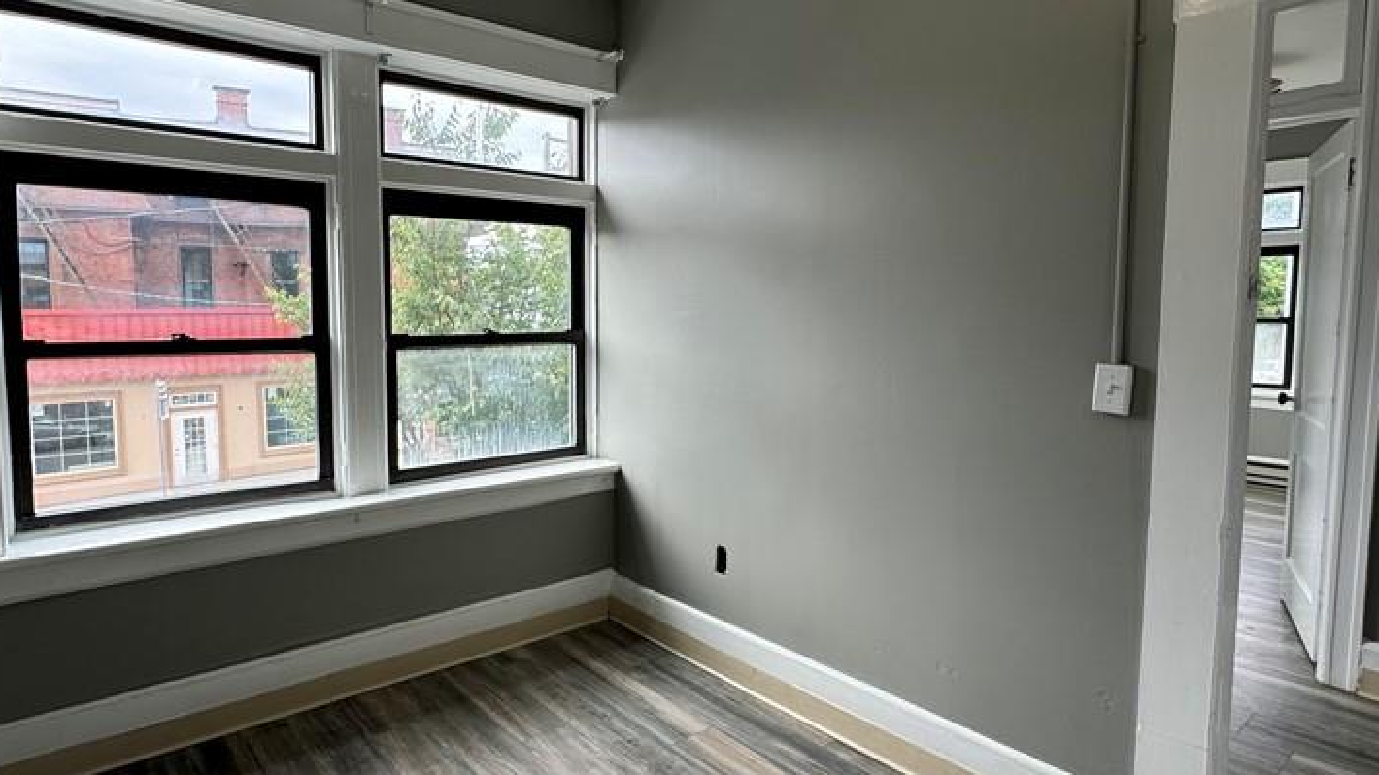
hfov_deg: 81.0
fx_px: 804
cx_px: 625
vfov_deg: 51.4
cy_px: 373
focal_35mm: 22
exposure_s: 1/183
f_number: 2.2
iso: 40
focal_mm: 2.22
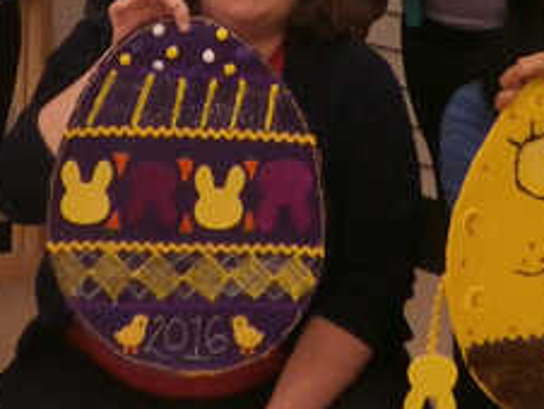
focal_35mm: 115
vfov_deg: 12.0
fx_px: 1809
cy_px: -303
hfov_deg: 17.0
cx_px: 436
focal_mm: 4.7
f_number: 2.8
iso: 200
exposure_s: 1/60
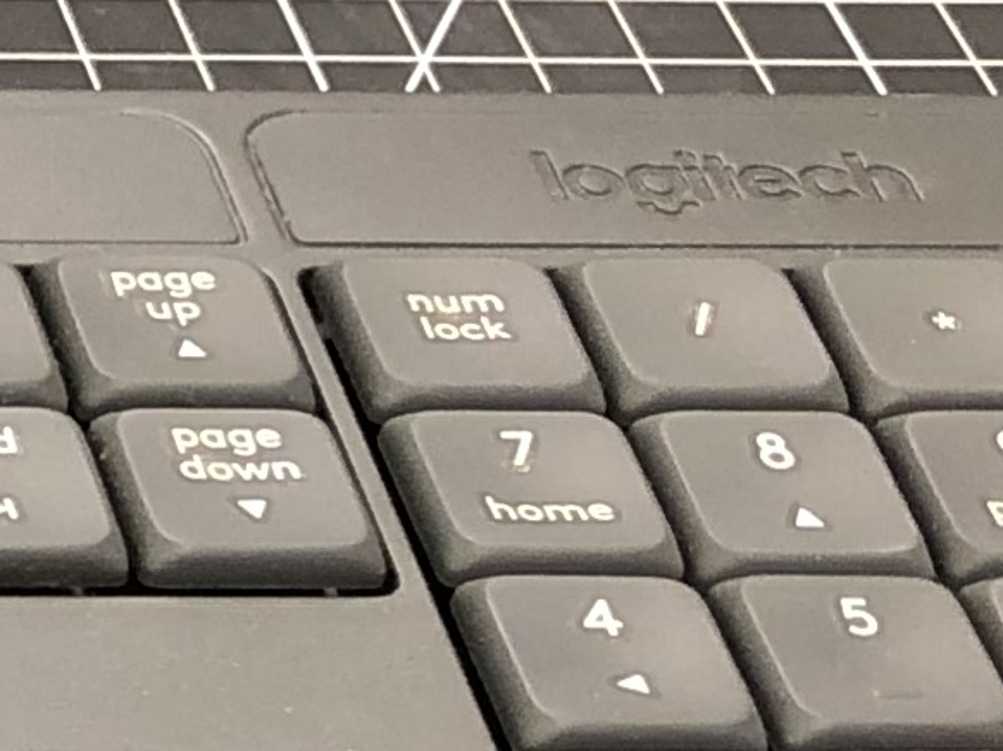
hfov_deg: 9.1
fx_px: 5619
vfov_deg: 7.6
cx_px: -1455
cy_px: 613
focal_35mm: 194
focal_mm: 3.99
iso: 40
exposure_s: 1/15
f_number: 1.8
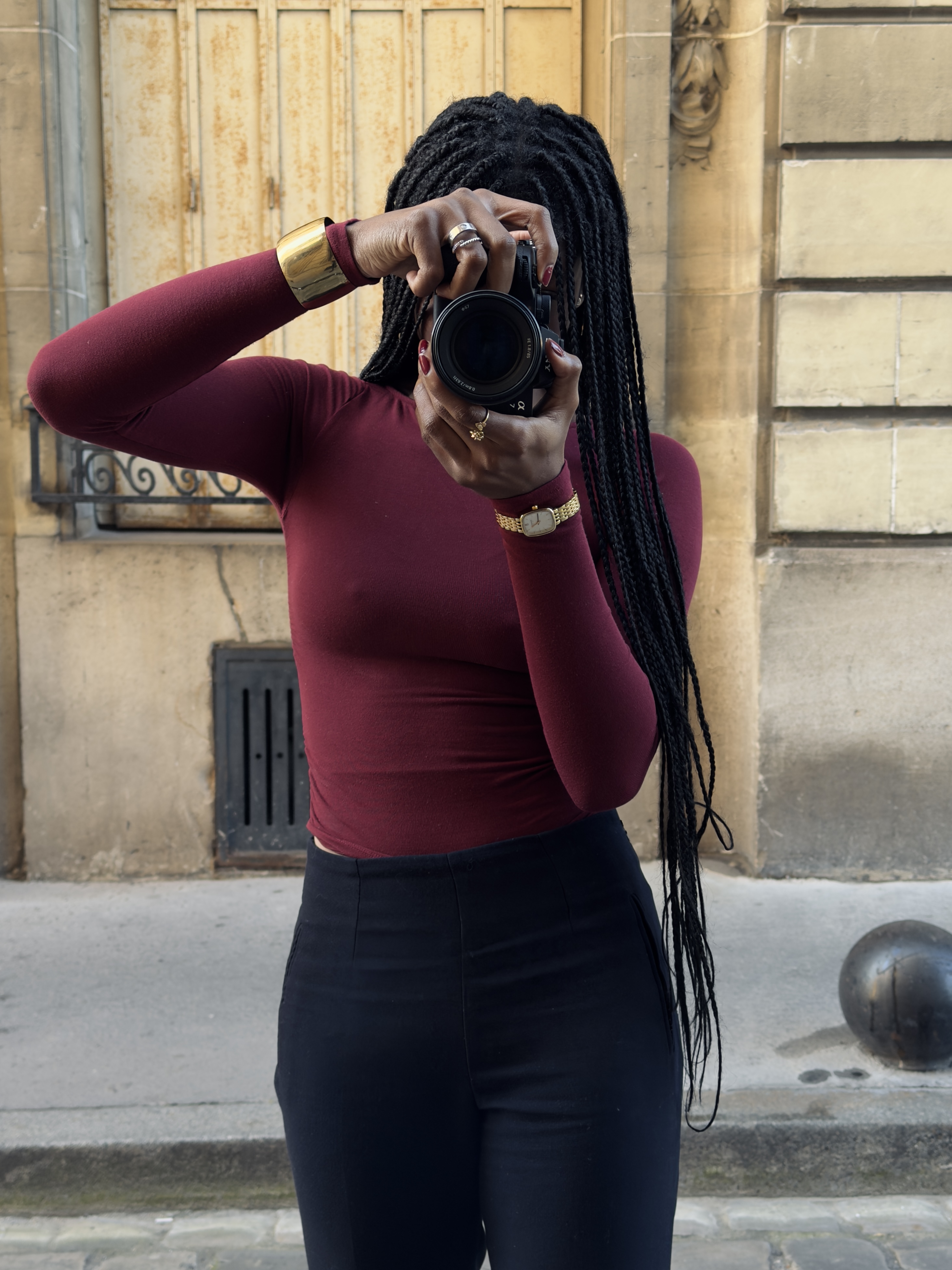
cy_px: 635
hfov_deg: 30.3
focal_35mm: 48
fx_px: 1760
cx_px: 476
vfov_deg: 39.7
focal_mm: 6.76
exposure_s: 1/121
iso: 50
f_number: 1.78
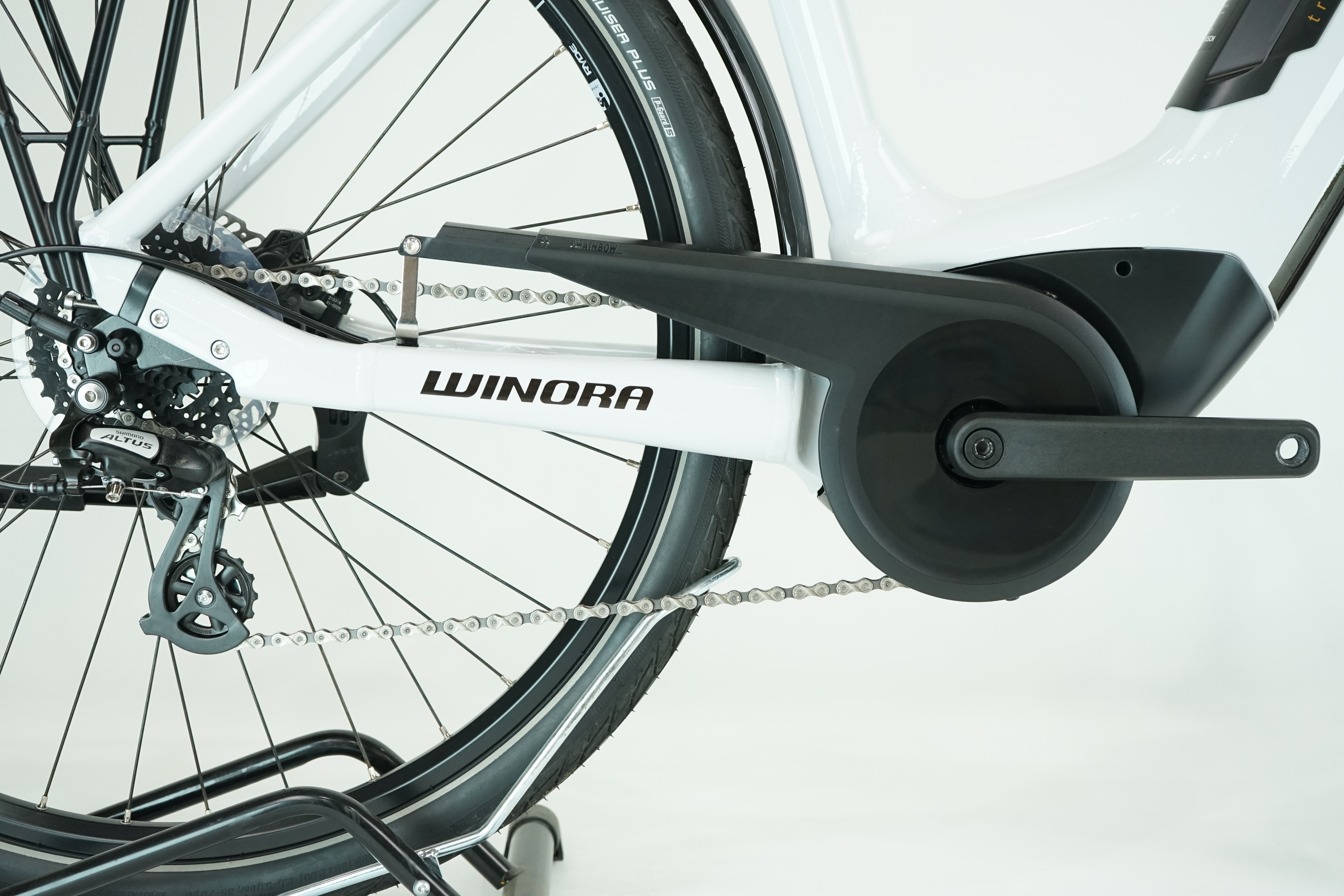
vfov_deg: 25.5
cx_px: 672
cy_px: 448
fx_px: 1979
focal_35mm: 53
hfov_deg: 37.5
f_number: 5.6
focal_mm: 53
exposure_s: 1/200
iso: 1600
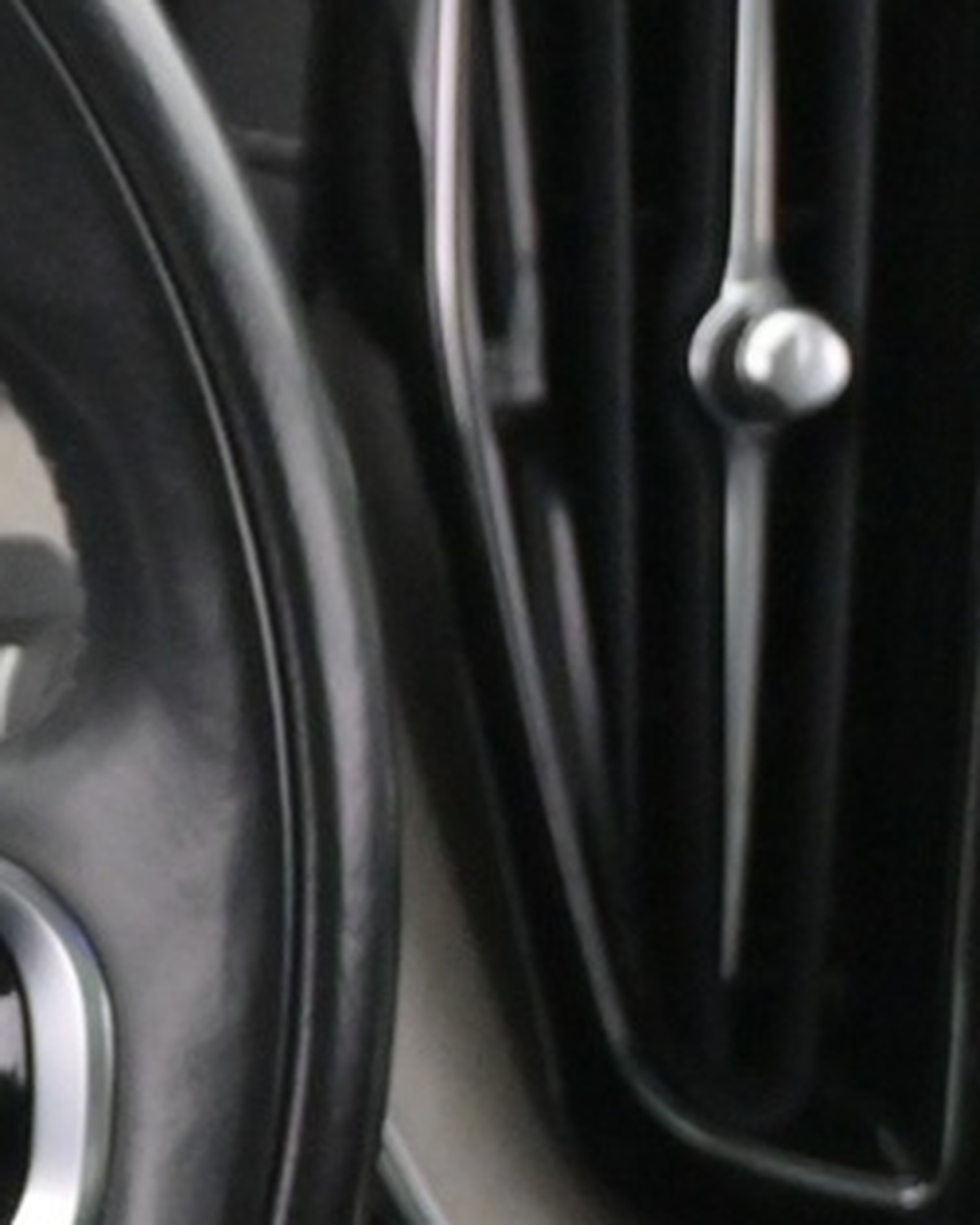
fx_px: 7222
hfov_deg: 7.3
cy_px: 1163
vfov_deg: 9.6
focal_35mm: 199
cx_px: -1346
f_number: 4.5
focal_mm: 27.5
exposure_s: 1/40
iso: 4000
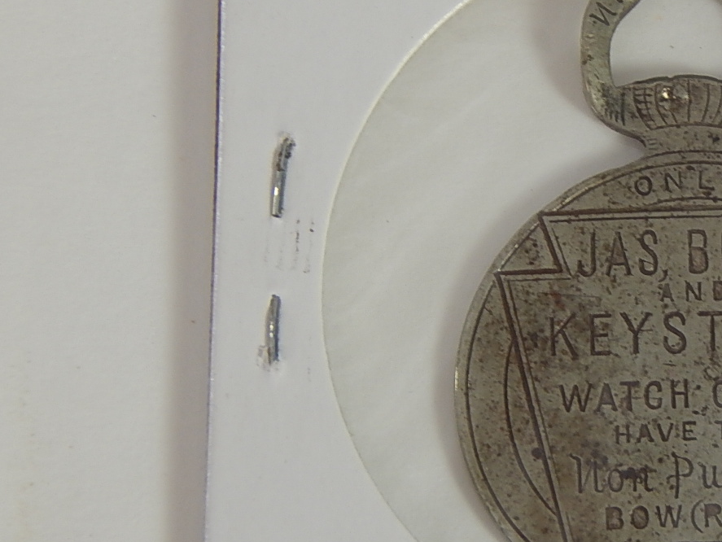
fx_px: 10496
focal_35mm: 503
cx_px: 632
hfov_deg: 3.9
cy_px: 286
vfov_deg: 3.0
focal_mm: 50.1
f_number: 5.7
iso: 140
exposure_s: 1/30
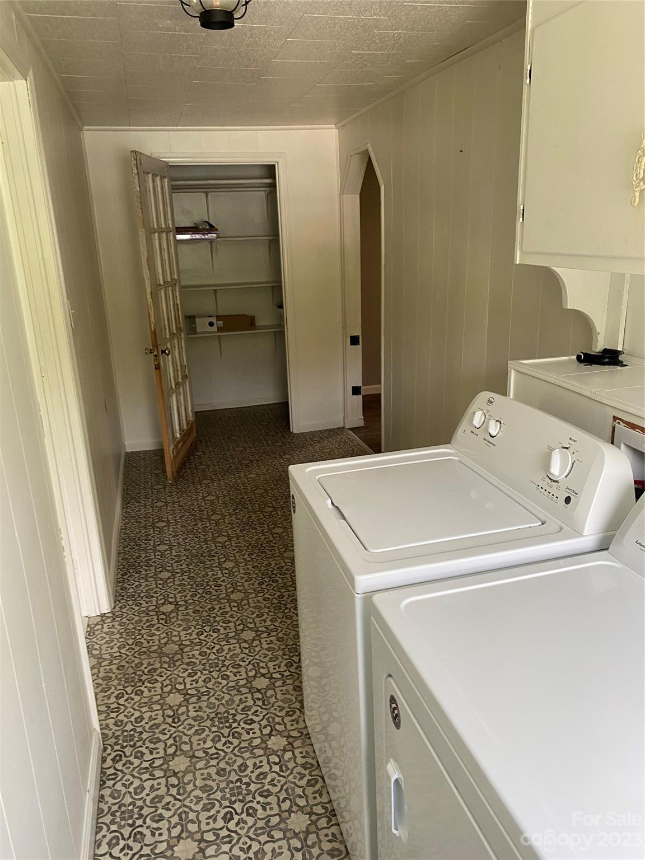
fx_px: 646
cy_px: 430
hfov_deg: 53.1
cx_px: 322
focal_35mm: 26
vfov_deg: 67.3
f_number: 1.8
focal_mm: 4.25
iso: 125
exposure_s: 1/84
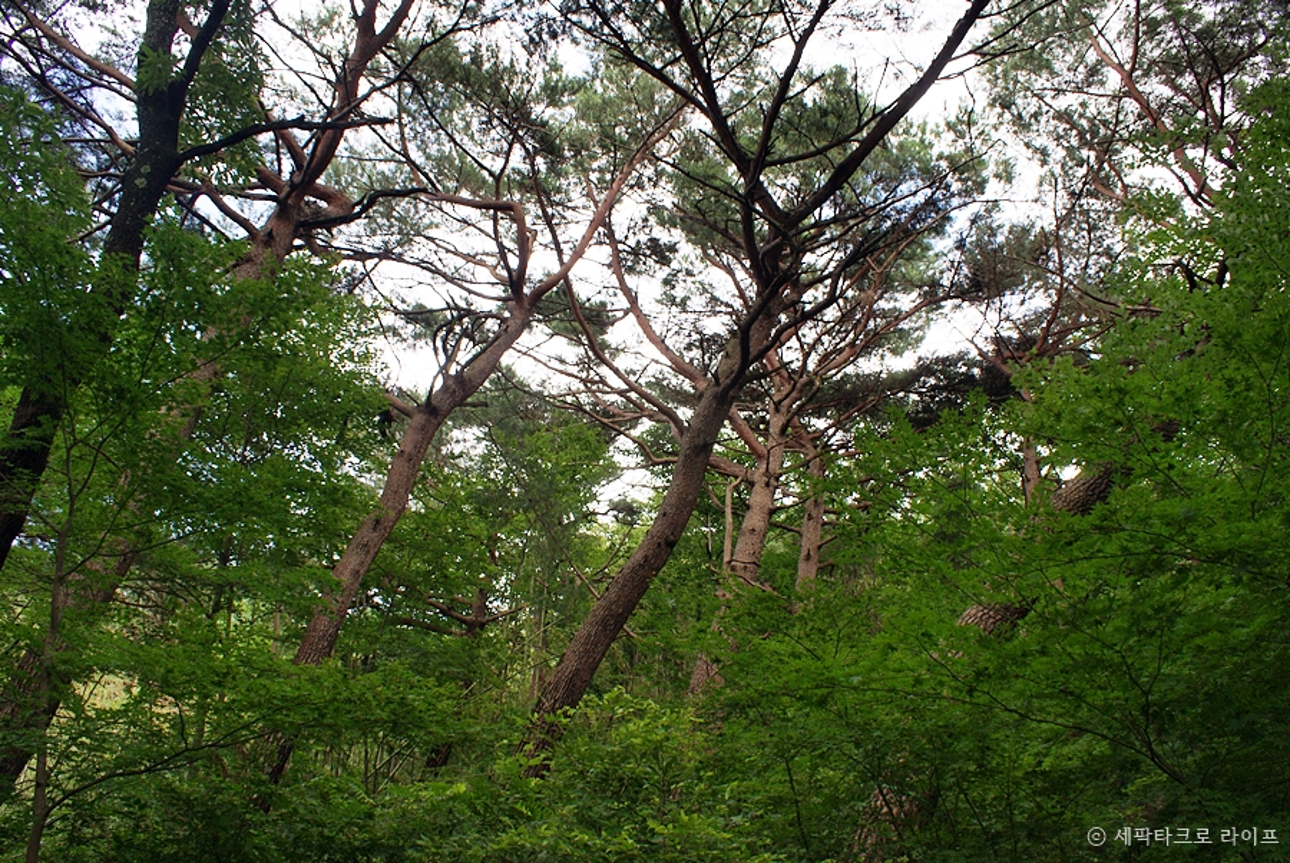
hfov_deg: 67.3
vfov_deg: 48.0
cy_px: 432
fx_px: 968
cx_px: 645
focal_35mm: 27
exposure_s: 1/60
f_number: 8
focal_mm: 18
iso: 100
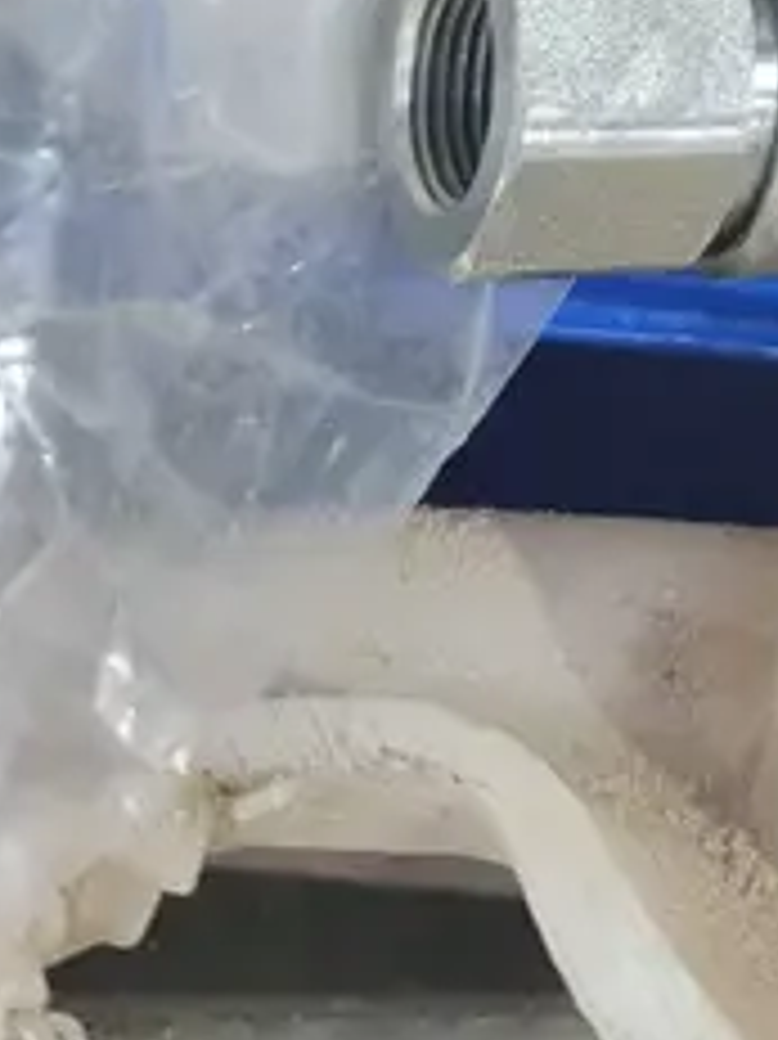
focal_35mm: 111
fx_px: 3329
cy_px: -1045
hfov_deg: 12.3
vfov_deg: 14.6
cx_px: 1367
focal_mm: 7
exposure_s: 1/50
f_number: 1.8
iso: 320
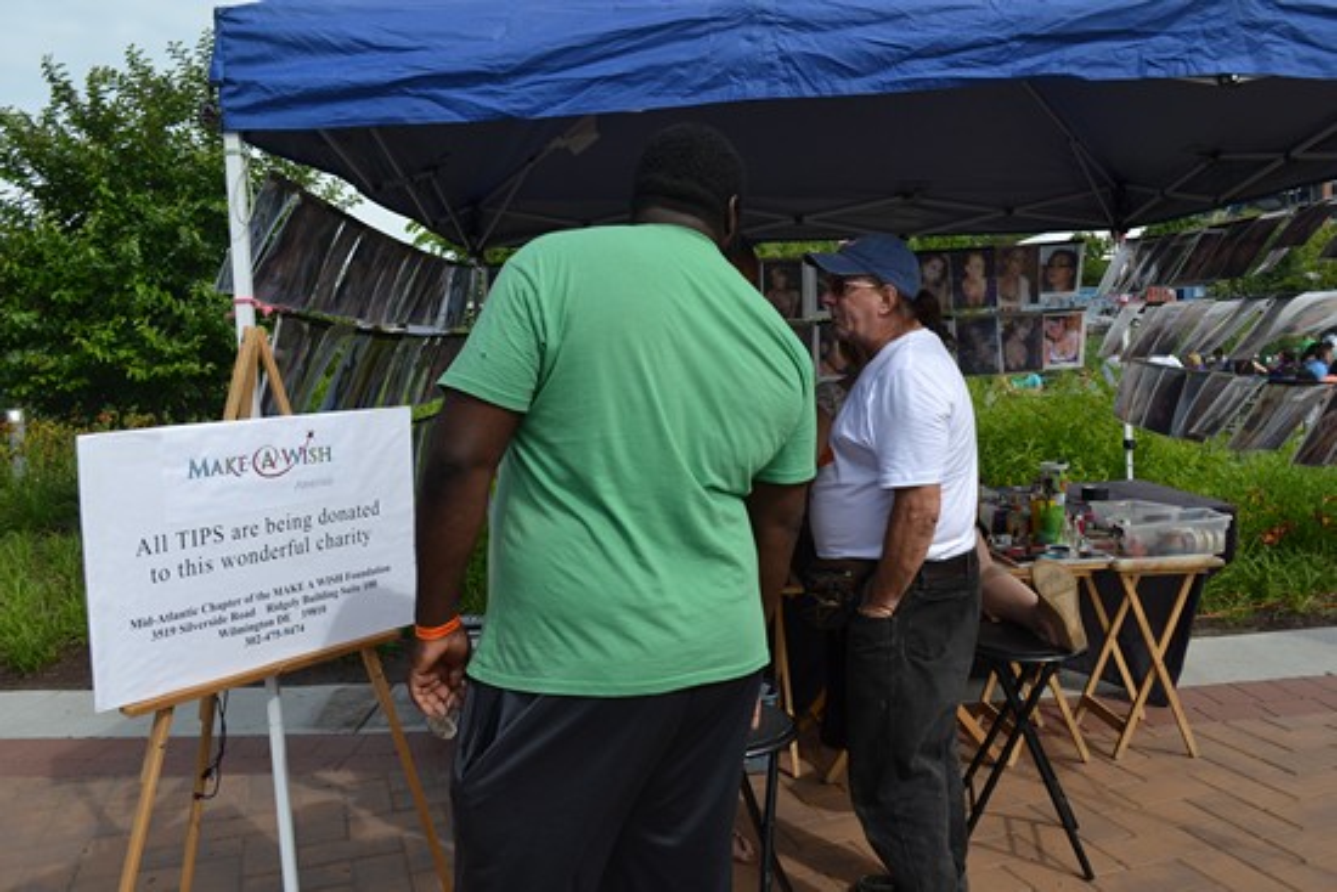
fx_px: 1114
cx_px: 668
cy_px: 446
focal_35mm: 30
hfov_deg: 61.9
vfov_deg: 43.6
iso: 100
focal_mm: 20
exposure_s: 1/125
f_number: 5.6
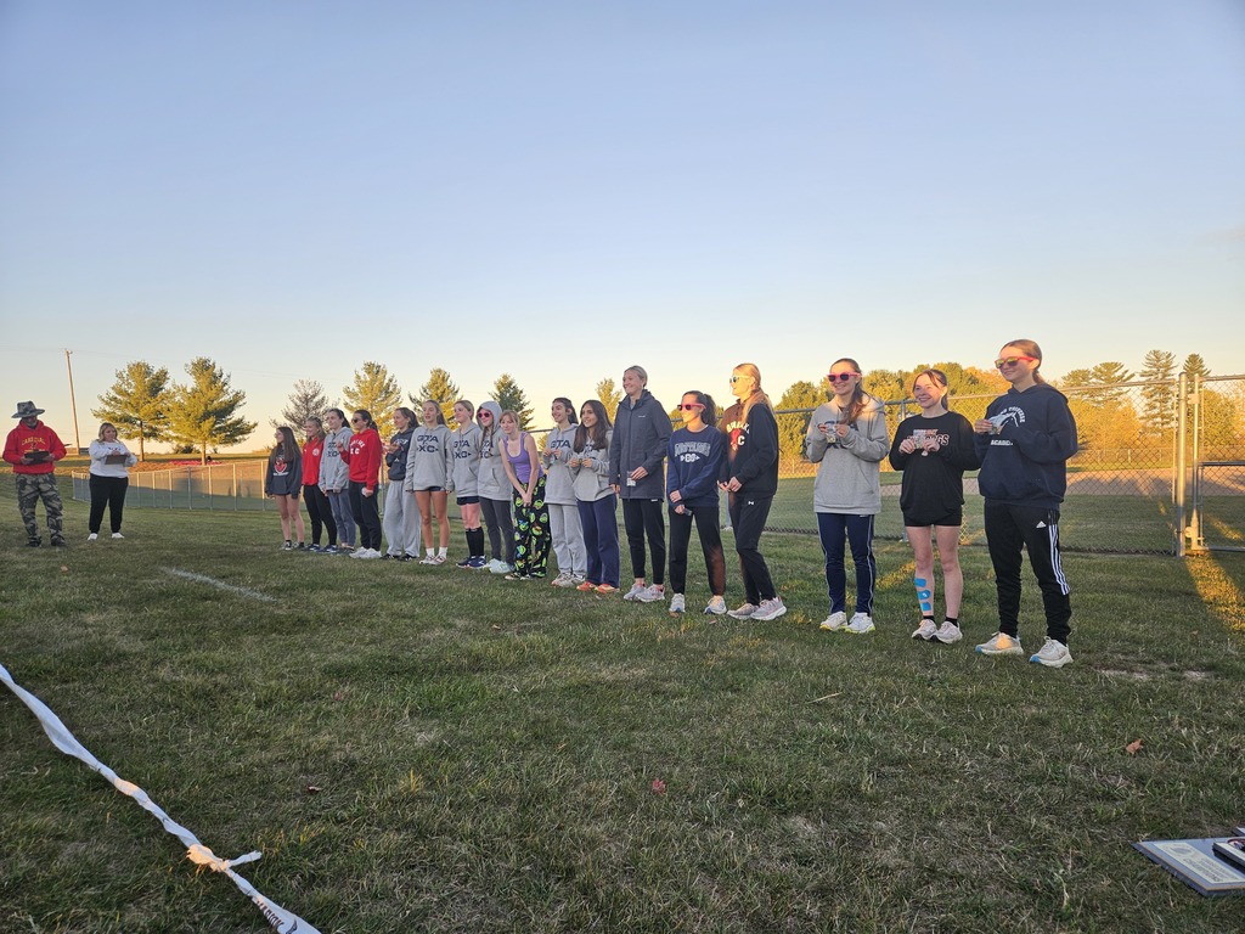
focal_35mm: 23
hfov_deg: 73.9
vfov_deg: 58.9
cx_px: 622
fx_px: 827
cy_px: 467
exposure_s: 1/221
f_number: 1.8
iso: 25
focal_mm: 5.4
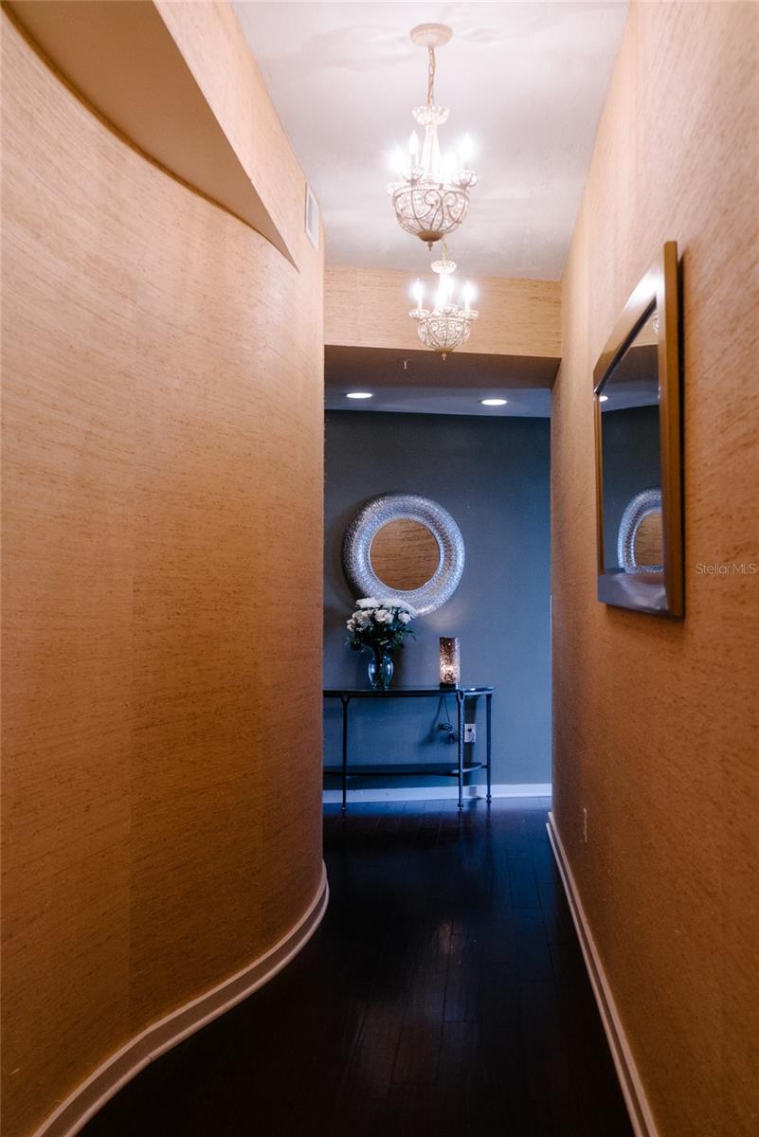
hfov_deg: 36.0
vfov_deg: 51.9
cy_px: 568
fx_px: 1169
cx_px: 380
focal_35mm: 37
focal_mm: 25
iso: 800
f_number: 4
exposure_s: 1/125
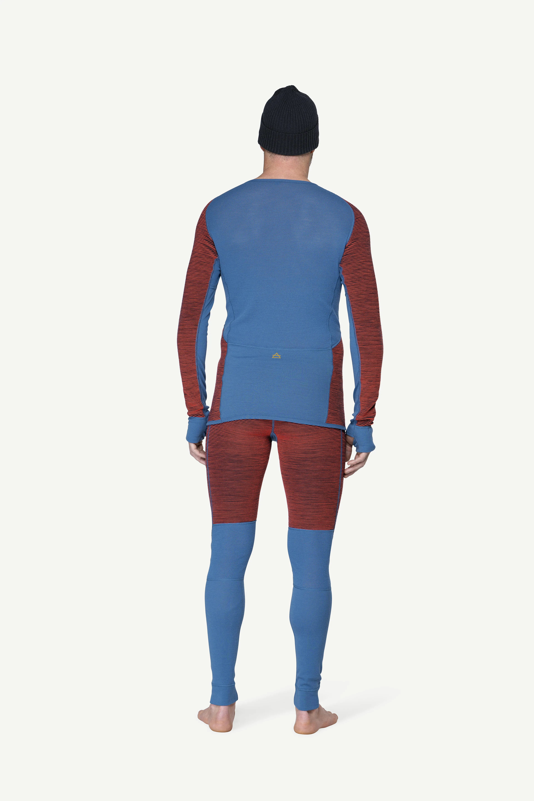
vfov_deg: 28.8
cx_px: 267
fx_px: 1557
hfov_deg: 19.5
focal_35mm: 70
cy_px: 400
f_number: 5.6
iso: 100
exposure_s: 1/50
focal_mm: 70
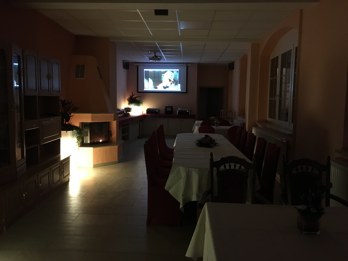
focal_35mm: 29
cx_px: 174
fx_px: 292
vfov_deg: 48.2
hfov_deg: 61.7
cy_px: 130
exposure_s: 1/17
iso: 500
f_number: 2.2
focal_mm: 4.15
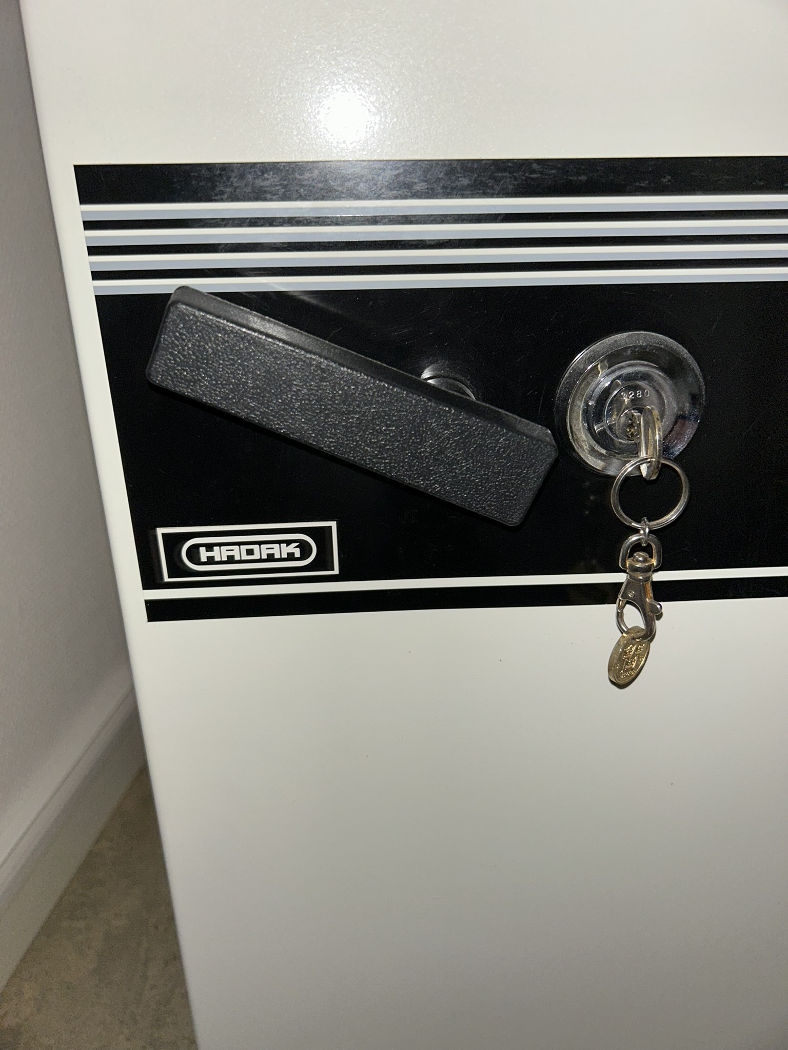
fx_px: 789
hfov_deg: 53.1
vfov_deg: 67.3
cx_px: 394
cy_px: 525
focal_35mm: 26
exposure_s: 1/4
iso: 32
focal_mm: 5.7
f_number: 1.5
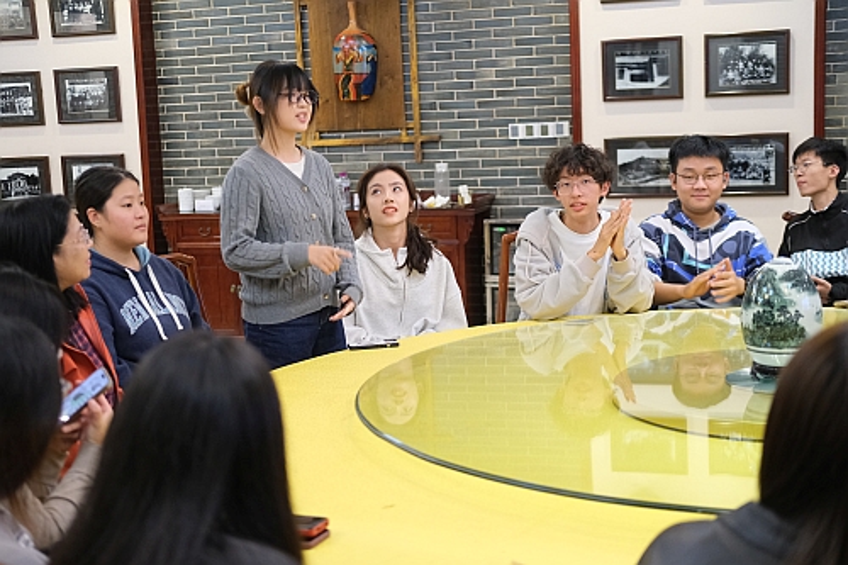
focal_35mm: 53
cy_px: 282
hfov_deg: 37.5
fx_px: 1248
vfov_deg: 25.5
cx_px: 424
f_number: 2
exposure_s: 1/75
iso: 1600
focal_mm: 35
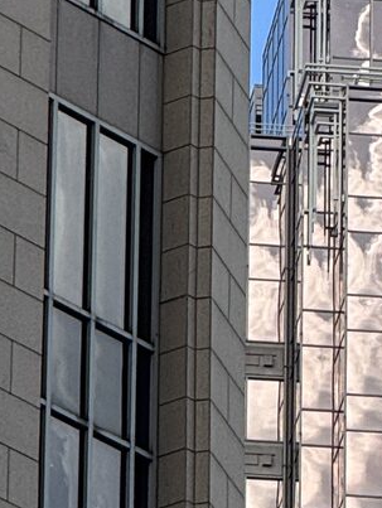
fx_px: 8741
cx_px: 861
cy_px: -78
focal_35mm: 595
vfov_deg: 3.3
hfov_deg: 2.5
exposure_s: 1/558
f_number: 2.8
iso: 50
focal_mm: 15.66
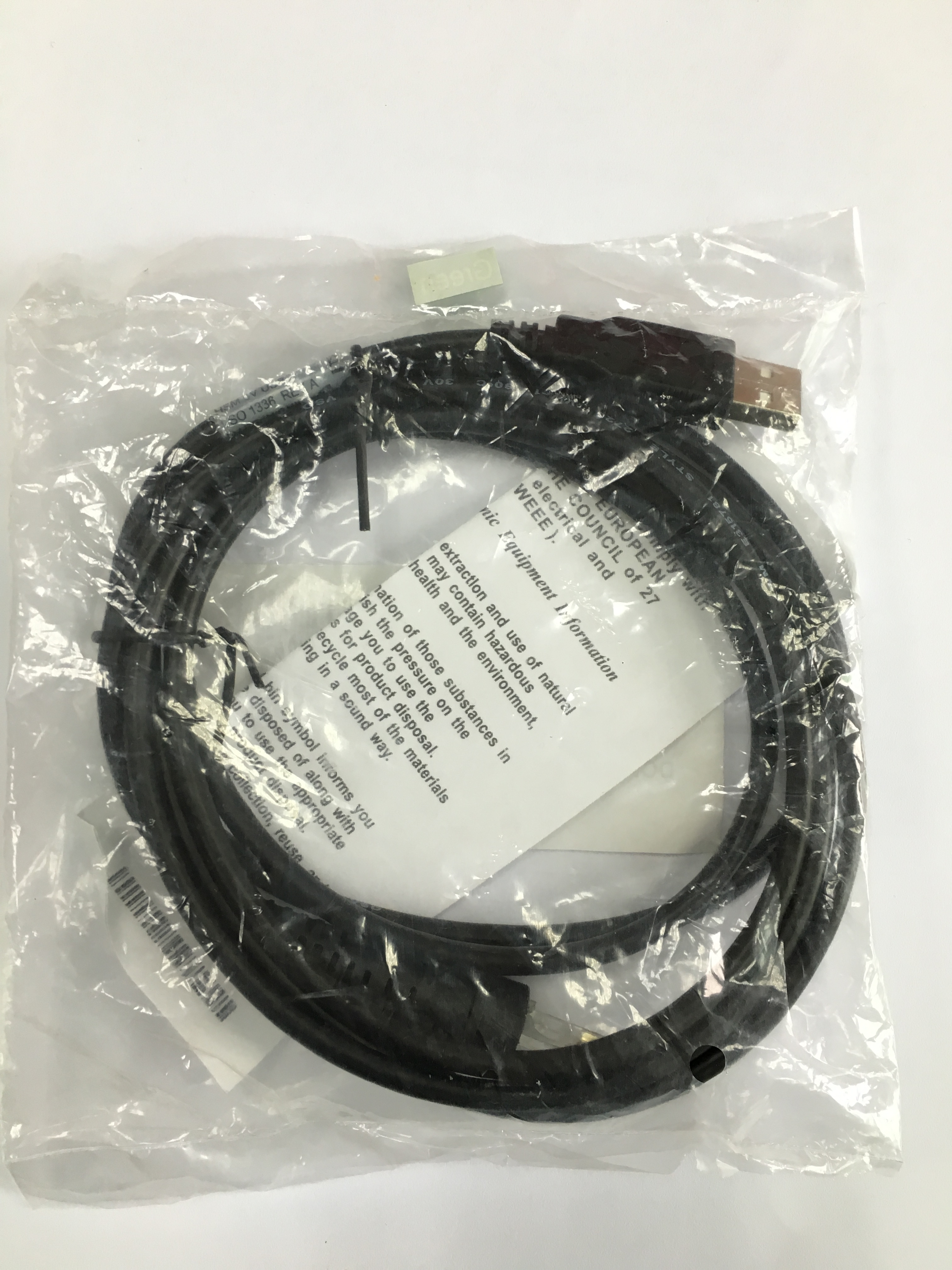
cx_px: 476
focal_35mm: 29
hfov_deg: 48.2
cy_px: 635
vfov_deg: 61.7
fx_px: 1063
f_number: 2.2
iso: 64
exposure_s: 1/33
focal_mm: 4.15
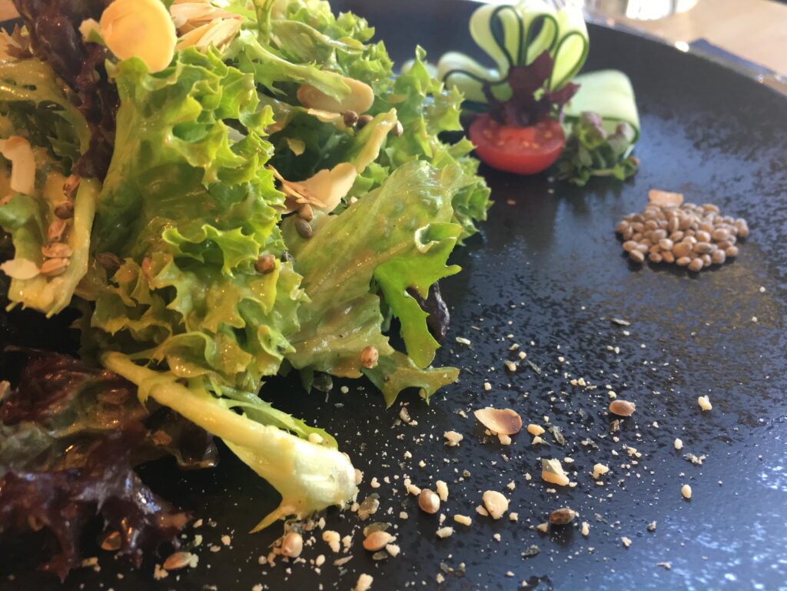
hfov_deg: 61.7
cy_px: 296
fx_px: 659
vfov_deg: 48.2
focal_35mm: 29
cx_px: 394
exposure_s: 1/33
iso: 125
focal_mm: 4.15
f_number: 2.2
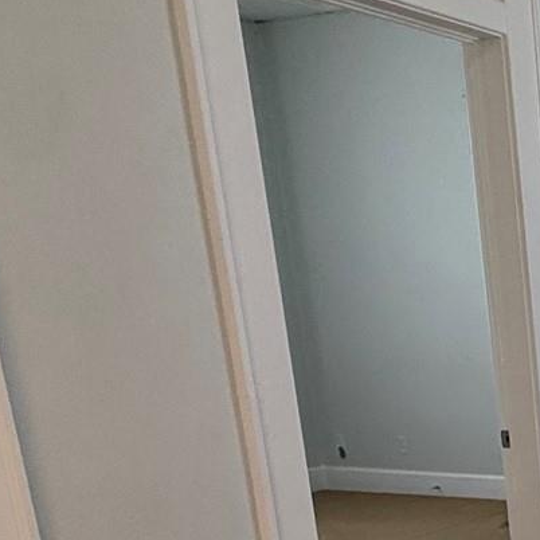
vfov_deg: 25.4
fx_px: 1112
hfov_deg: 21.2
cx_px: 888
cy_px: 584
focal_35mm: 63
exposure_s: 1/120
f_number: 2.2
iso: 200
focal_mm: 2.22
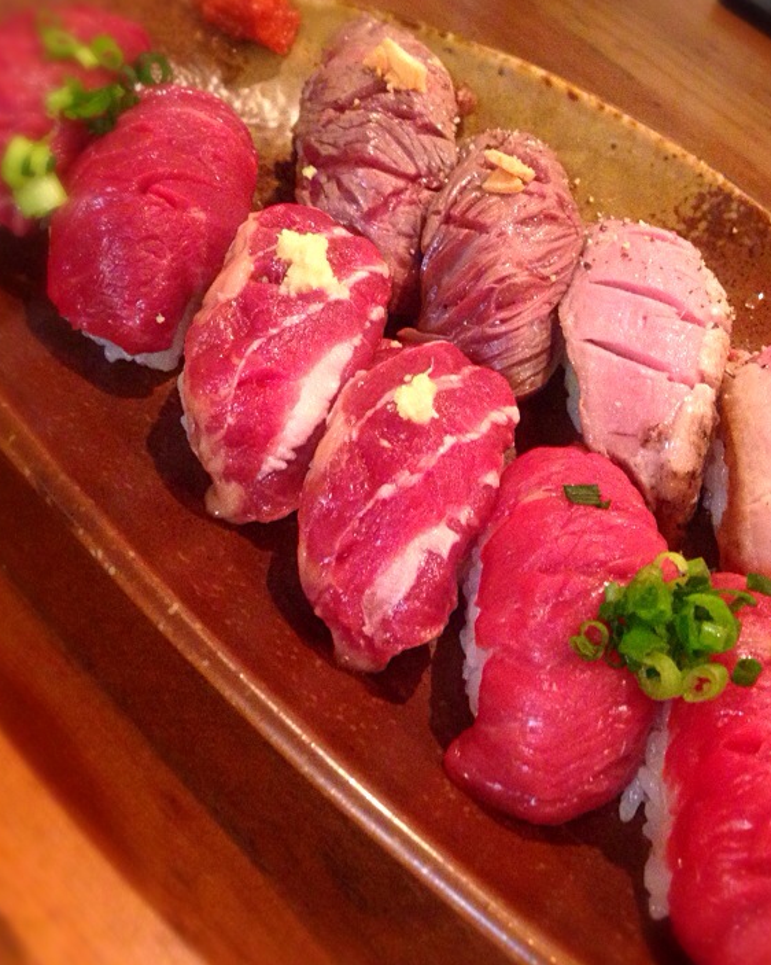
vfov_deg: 42.0
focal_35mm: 44
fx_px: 1256
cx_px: 484
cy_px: 472
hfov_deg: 34.0
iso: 320
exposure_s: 1/20
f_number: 2.4
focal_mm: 4.12
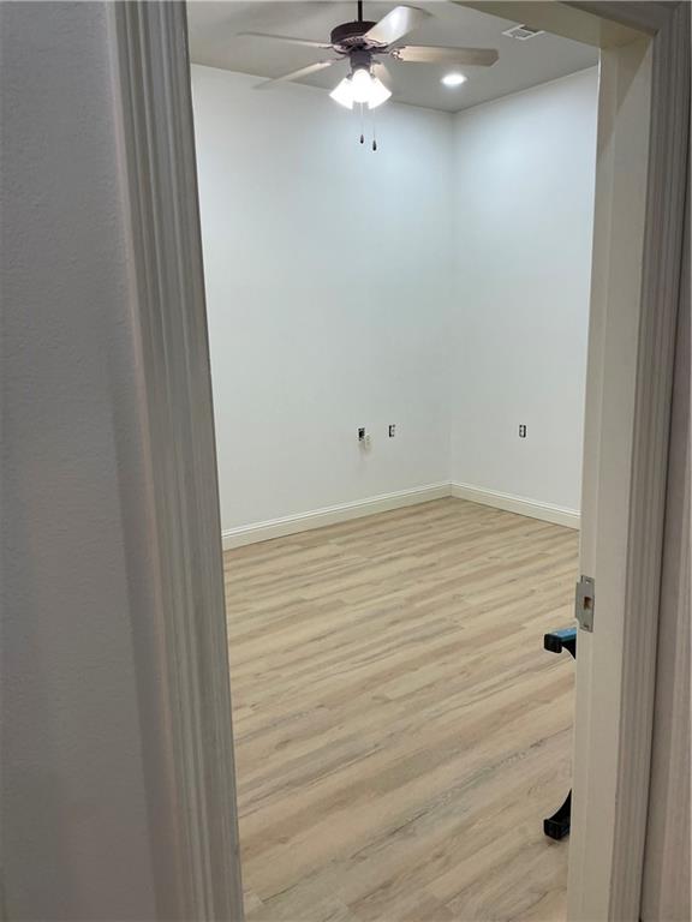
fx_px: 693
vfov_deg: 67.3
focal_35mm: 26
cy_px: 461
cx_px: 346
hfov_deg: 53.1
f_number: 1.6
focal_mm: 4.2
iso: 80
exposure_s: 1/120
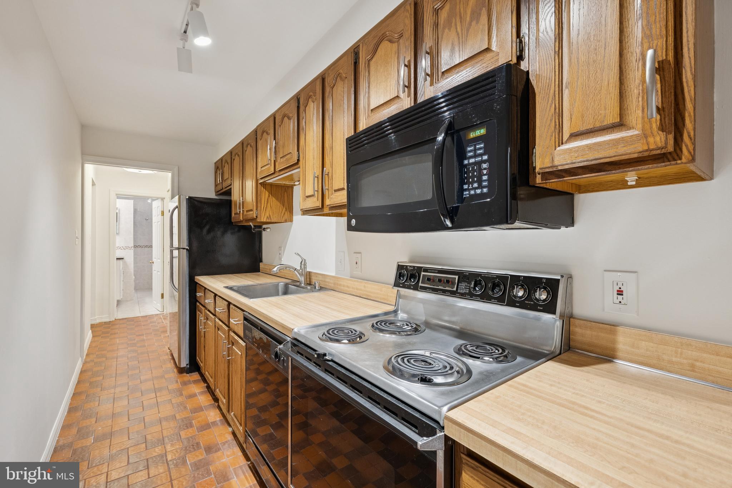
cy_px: 244
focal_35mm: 15
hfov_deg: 100.4
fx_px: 305
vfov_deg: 77.4
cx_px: 366
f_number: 7.1
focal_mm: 15
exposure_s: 1/10
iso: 640
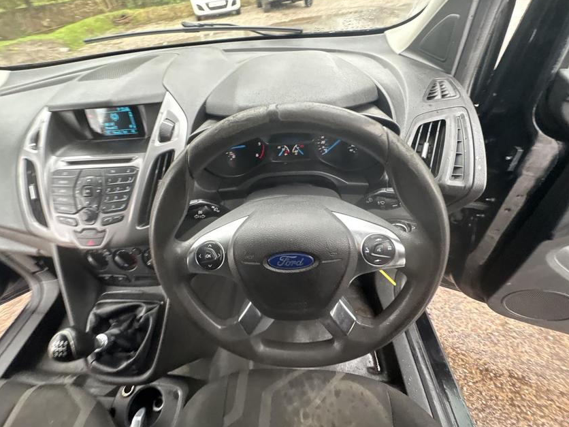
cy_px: 210
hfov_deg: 98.1
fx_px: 247
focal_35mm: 15
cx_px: 271
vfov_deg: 81.7
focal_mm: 2.22
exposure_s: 1/60
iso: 640
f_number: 2.2
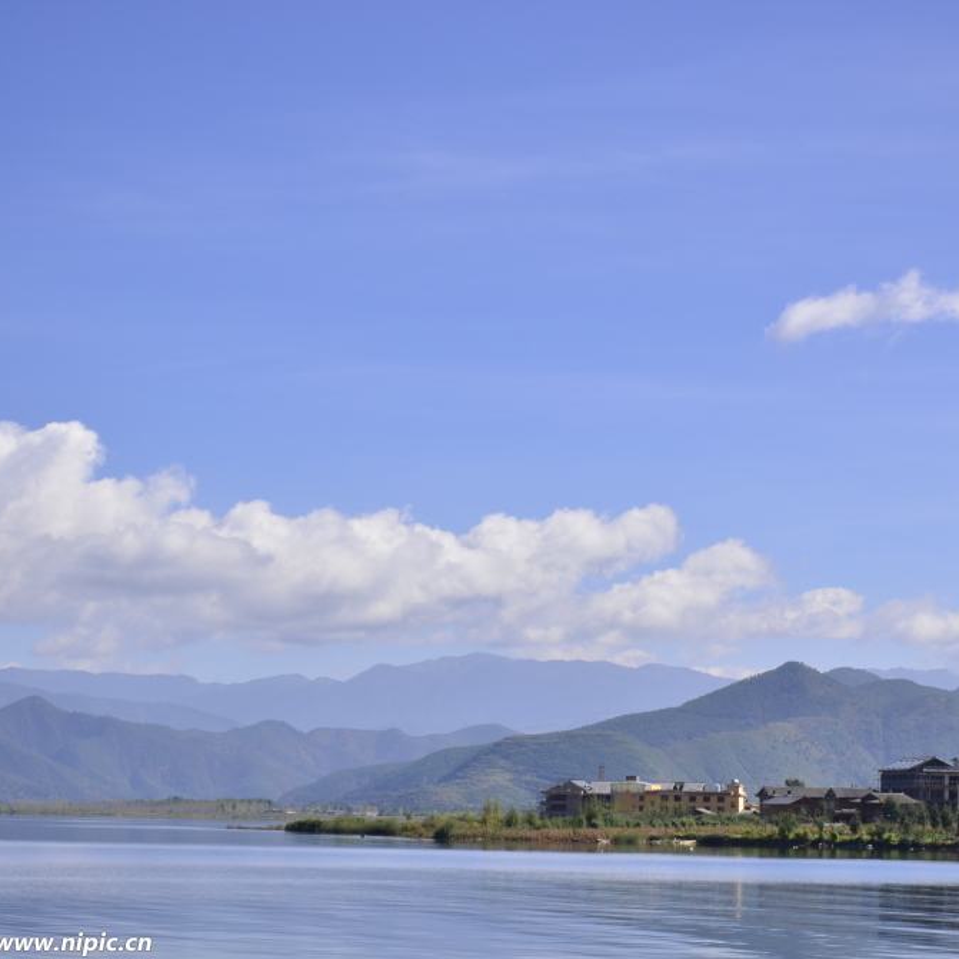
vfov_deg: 17.9
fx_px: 3040
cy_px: 483
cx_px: 582
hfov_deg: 17.9
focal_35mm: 97
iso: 100
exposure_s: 1/640
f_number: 7.1
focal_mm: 50
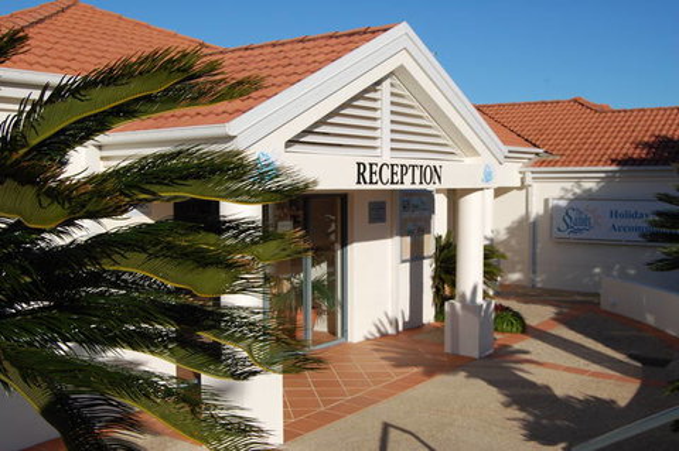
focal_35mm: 39
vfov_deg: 34.1
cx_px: 340
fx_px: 735
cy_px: 226
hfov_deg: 49.6
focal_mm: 26
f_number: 10
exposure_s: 1/400
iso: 200
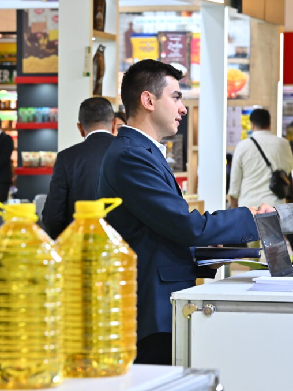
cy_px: 194
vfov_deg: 12.3
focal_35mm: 160
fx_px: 1805
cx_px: 224
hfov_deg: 9.3
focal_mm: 110
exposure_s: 1/160
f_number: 8
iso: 1600
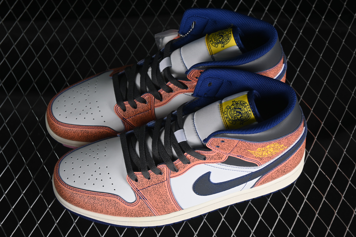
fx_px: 742
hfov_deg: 27.0
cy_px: 118
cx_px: 178
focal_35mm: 75
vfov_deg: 18.2
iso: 160
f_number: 7.1
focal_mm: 50
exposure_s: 1/80
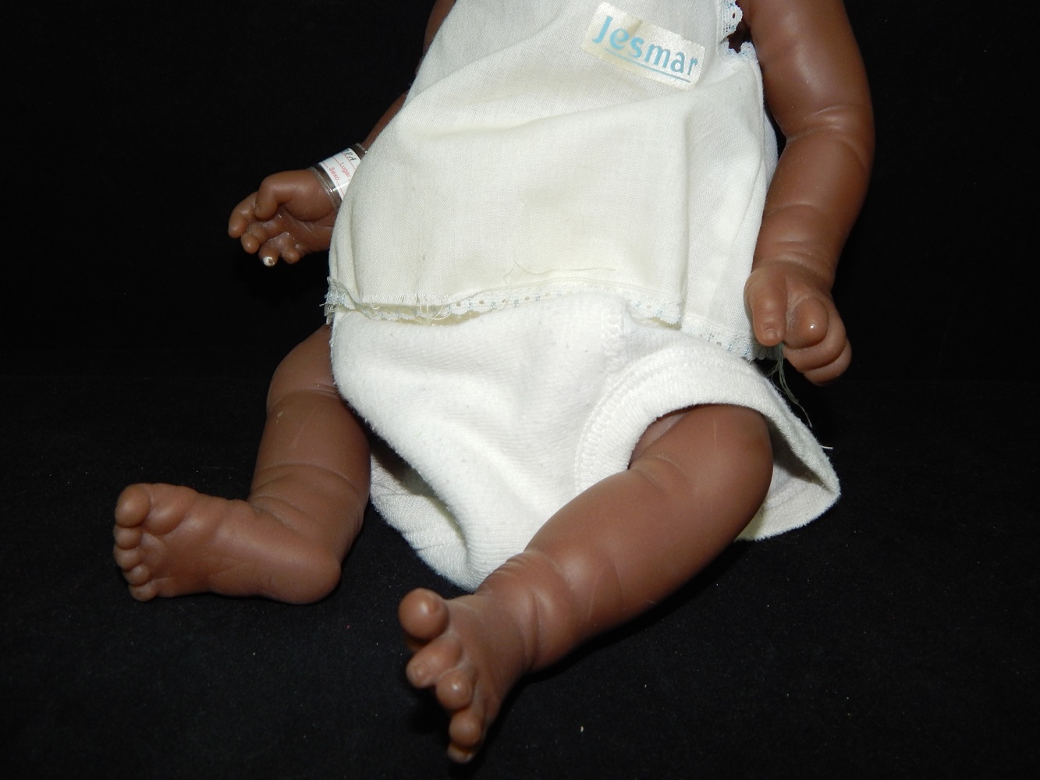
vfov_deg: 45.4
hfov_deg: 58.3
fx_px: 931
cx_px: 520
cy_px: 390
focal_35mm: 31
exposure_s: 1/30
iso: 200
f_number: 3.2
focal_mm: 5.6
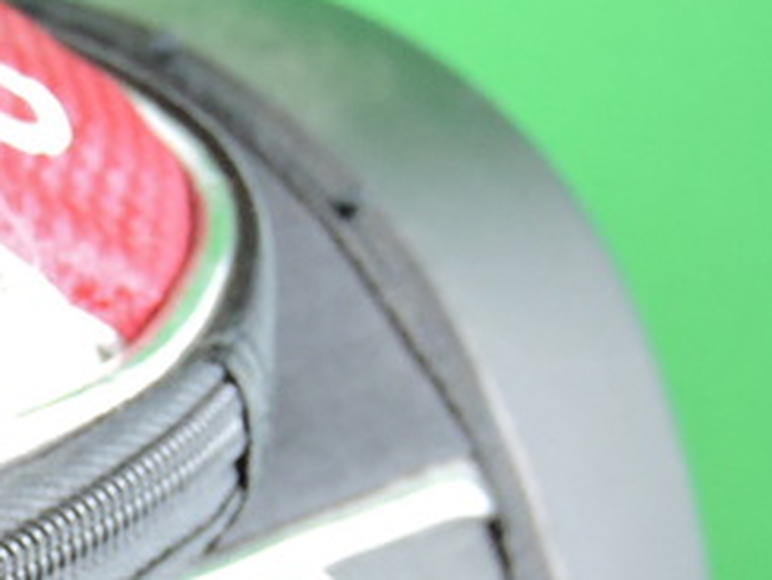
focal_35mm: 158
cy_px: 823
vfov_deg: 9.2
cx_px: -364
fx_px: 3525
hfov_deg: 12.0
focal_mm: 9
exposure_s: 1/30
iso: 400
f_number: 4
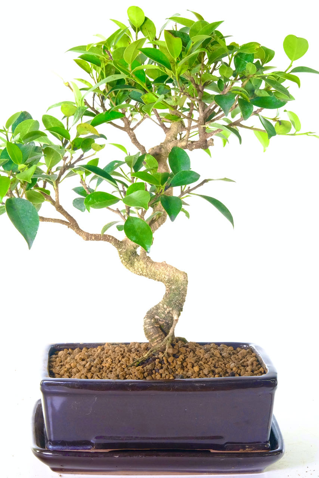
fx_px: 1408
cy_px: 239
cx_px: 160
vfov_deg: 19.3
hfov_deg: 12.9
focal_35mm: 106
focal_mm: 70.5
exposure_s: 1/10
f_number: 13
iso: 1600
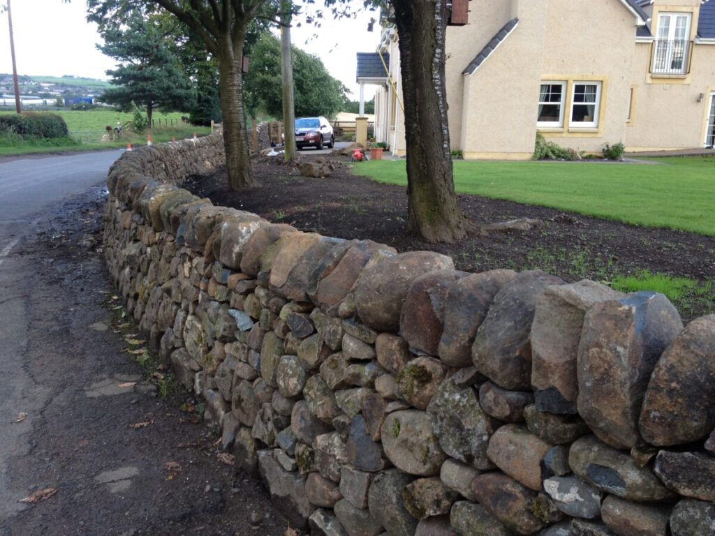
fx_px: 723
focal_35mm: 35
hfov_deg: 52.6
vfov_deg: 40.7
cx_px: 358
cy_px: 268
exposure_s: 1/120
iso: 80
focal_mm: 4.28
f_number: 2.4
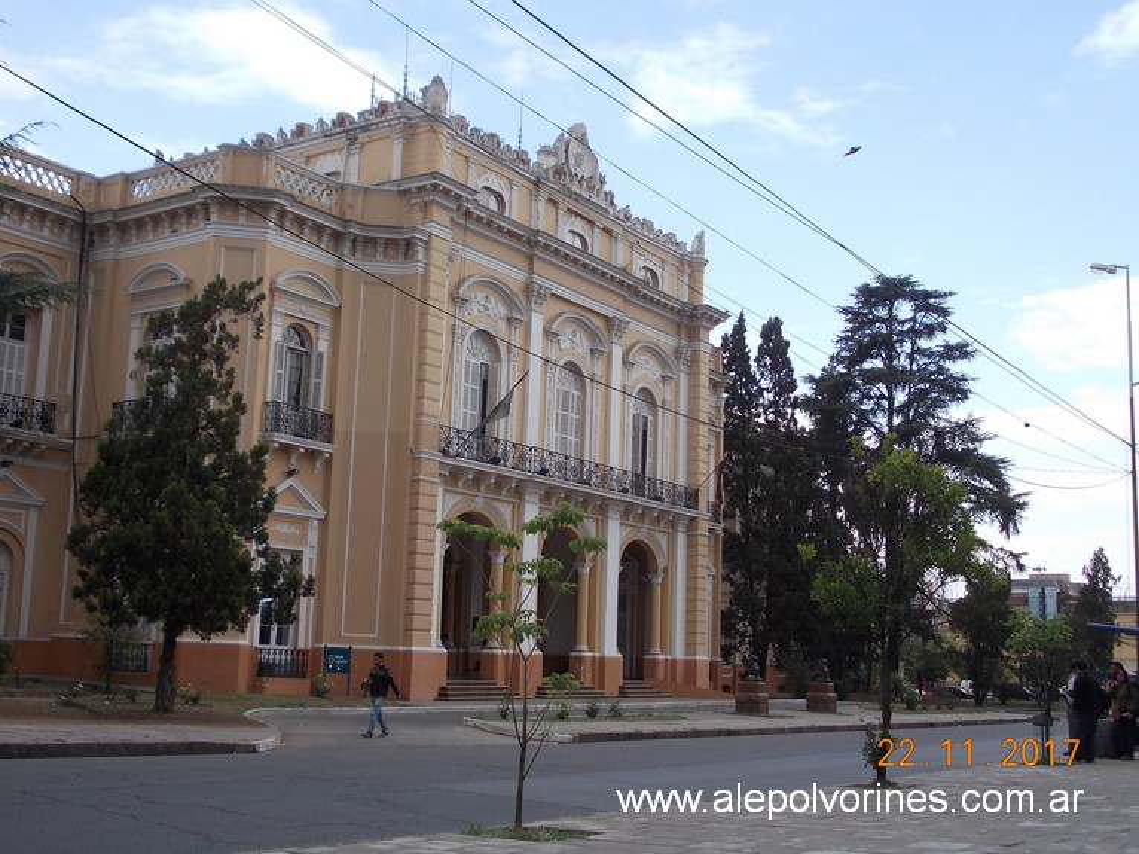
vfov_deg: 33.6
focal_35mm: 43
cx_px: 570
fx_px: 1414
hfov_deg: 43.9
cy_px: 427
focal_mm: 6.1
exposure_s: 1/400
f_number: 3.3
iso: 80
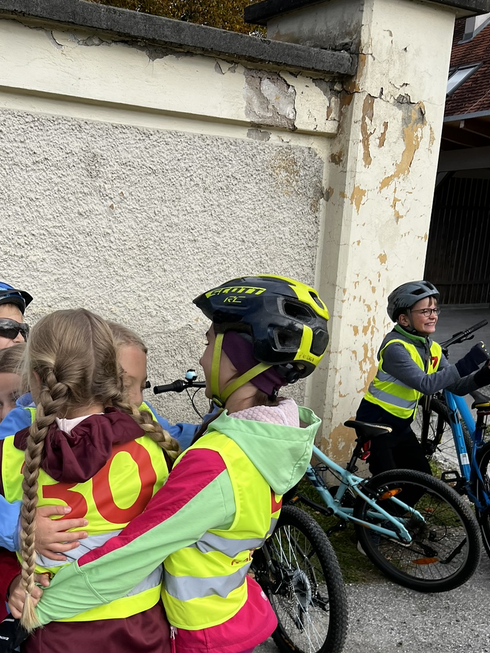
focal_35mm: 43
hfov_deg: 32.9
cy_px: 490
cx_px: 116
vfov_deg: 42.5
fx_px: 811
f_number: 1.5
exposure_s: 1/2513
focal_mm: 5.7
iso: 50
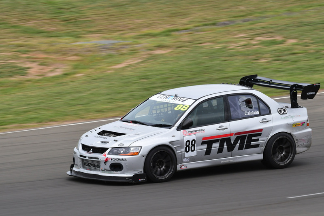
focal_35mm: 480
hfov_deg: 4.3
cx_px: 162
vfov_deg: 2.9
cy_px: 108
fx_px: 4321
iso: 250
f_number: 13
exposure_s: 1/200
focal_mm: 320
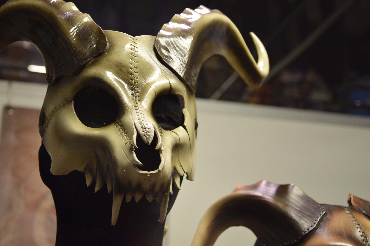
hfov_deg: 33.4
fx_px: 617
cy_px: 123
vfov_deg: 22.6
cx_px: 185
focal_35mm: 60
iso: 720
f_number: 4.5
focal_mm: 40
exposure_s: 1/60
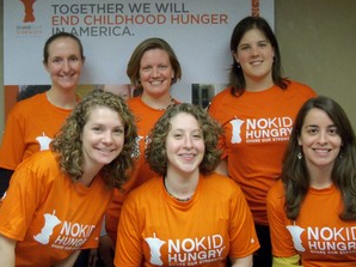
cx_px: 154
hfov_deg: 41.2
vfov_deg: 31.4
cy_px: 107
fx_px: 473
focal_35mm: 46
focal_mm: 6.2
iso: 400
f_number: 3.5
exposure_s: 1/40
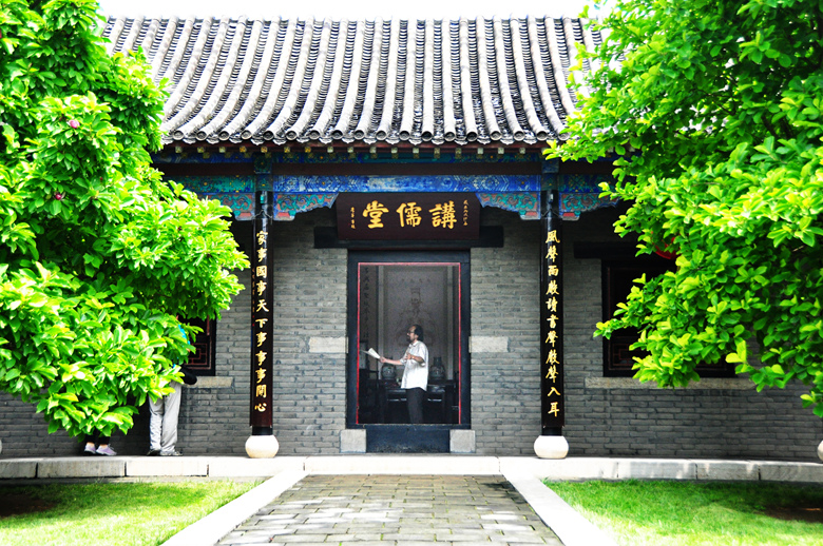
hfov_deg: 38.9
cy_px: 273
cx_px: 412
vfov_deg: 26.4
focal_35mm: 51
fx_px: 1164
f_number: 4.2
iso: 800
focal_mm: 34
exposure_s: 1/1000
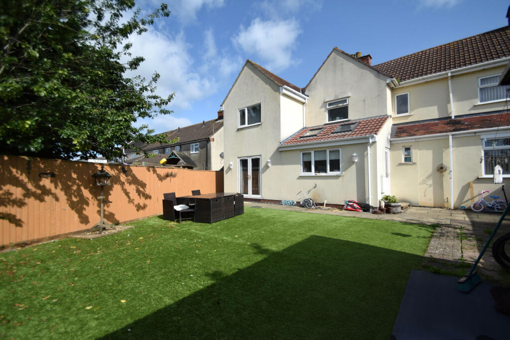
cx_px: 255
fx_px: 213
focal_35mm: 15
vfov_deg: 77.3
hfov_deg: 100.4
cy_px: 170
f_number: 4.5
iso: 560
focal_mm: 10
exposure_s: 1/4000
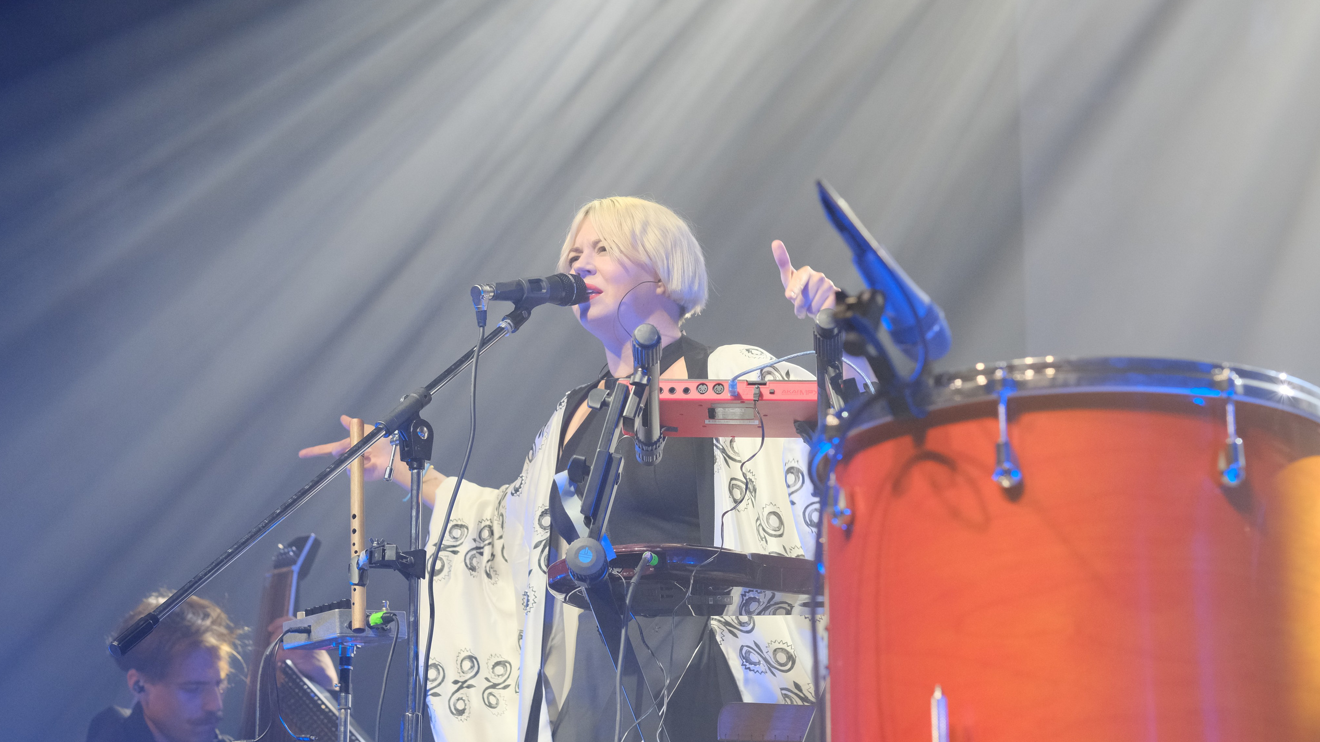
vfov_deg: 13.6
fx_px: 3115
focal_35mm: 89
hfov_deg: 23.9
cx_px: 664
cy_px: 329
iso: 1600
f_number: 4
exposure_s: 1/100
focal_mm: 56
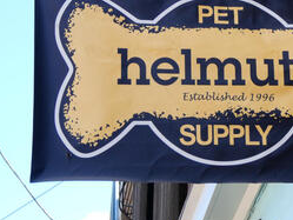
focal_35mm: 170
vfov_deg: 8.7
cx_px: 224
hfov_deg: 11.6
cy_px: 92
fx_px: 1440
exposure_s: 1/100
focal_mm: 19
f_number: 5.1
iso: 80
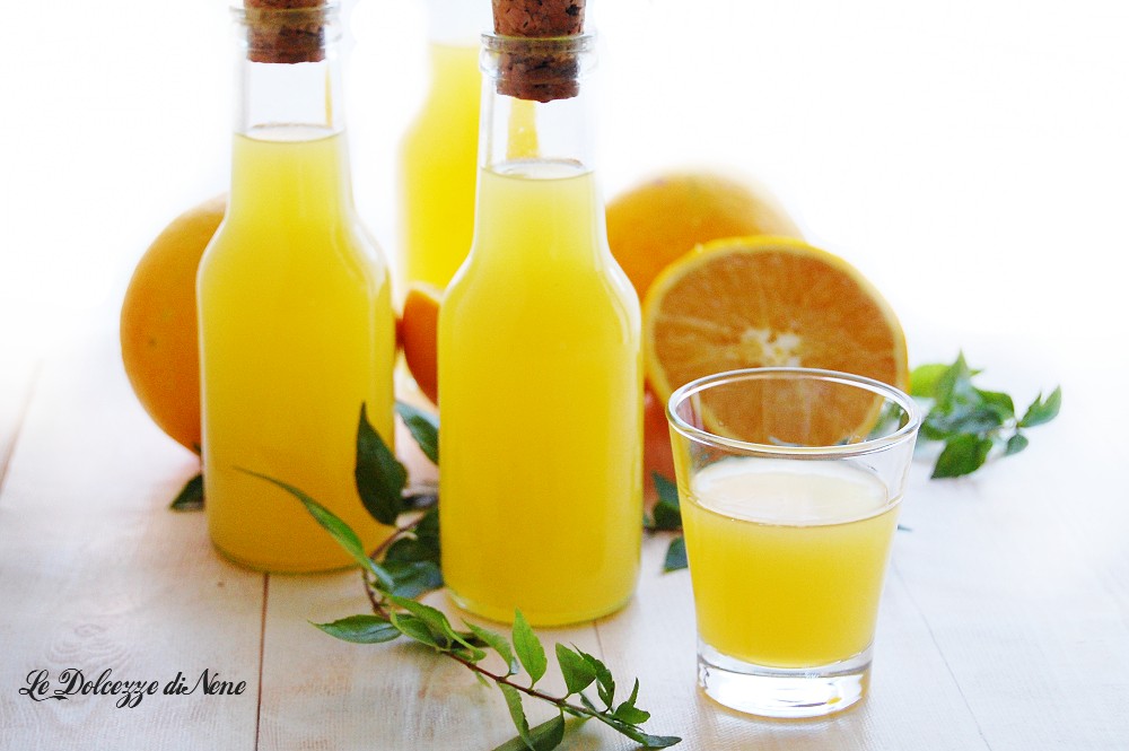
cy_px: 376
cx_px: 564
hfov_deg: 24.6
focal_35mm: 82
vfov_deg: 16.5
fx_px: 2585
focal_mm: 55
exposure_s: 1/50
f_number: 5.6
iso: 800
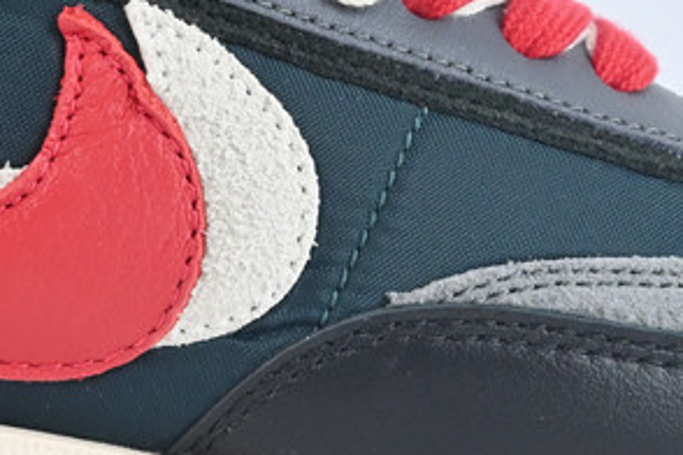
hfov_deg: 13.6
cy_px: 193
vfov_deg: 9.1
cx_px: 79
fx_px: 2847
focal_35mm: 150
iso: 1000
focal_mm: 24.5
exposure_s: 1/60
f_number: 10
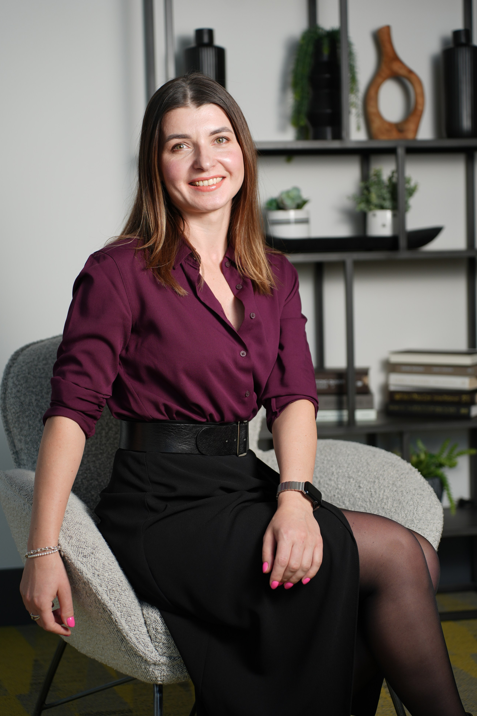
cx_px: 235
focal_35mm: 72
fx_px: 1431
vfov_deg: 28.1
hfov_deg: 18.9
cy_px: 359
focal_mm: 69
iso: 80
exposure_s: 1/160
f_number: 2.8
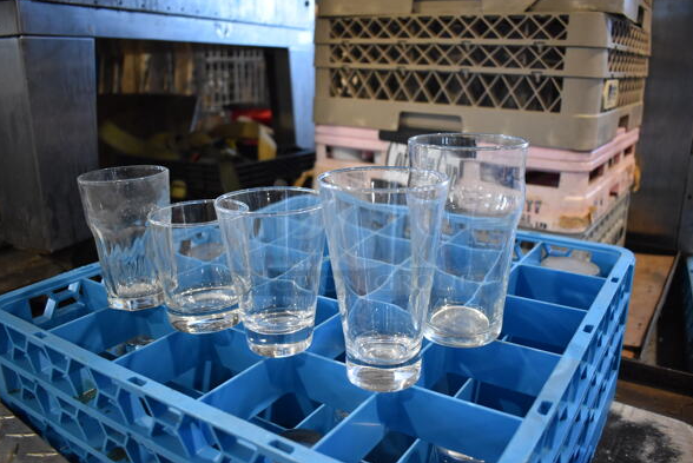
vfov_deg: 46.5
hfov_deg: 65.4
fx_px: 539
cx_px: 354
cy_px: 233
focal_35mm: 28
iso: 2000
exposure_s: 1/125
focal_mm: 18
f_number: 3.5
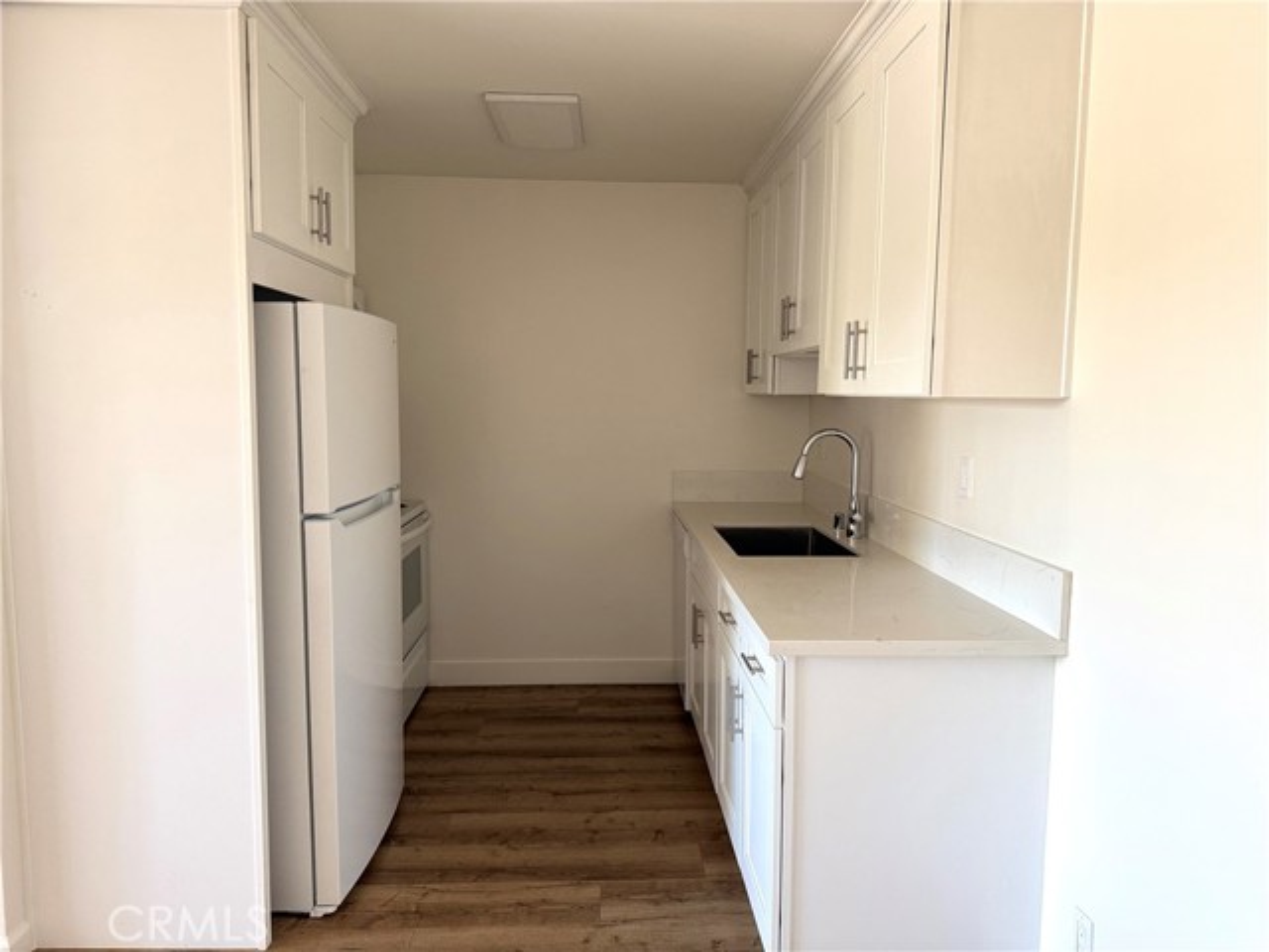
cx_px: 634
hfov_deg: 71.6
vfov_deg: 56.8
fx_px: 880
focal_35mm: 24
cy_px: 476
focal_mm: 6.76
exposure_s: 1/110
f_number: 1.78
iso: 200
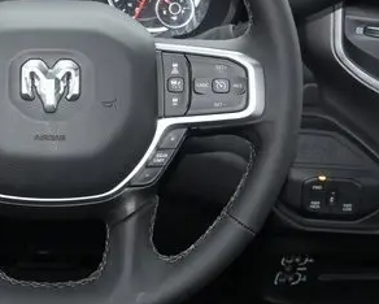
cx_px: 51
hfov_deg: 24.2
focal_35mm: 77
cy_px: 79
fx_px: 864
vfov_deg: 19.8
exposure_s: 1/60
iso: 800
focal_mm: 18
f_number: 5
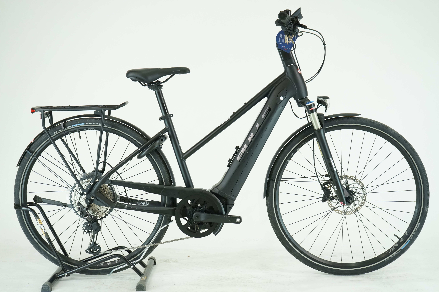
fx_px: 683
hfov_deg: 35.6
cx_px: 220
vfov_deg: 24.2
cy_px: 146
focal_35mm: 56
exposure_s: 1/200
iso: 1600
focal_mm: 56
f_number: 5.6
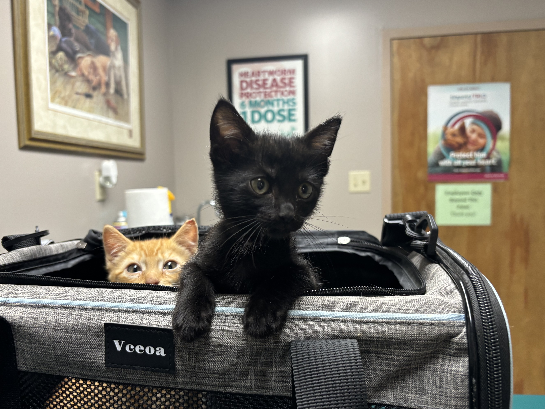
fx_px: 441
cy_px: 213
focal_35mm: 28
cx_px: 267
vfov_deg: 49.7
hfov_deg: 63.4
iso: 125
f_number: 1.6
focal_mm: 5.96
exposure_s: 1/60
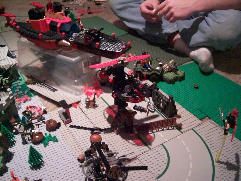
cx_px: 120
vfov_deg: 39.6
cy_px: 90
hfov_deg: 51.4
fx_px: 251
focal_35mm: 36
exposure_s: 1/8
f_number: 2.7
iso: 160
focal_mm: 6
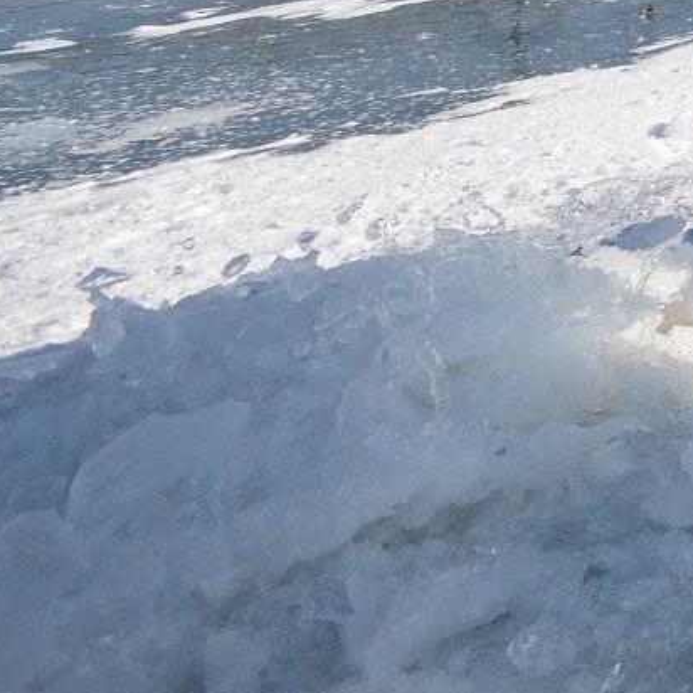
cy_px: -311
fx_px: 1291
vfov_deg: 24.3
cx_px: 1519
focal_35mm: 57
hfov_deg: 17.0
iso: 400
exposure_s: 1/1600
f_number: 8
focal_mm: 10
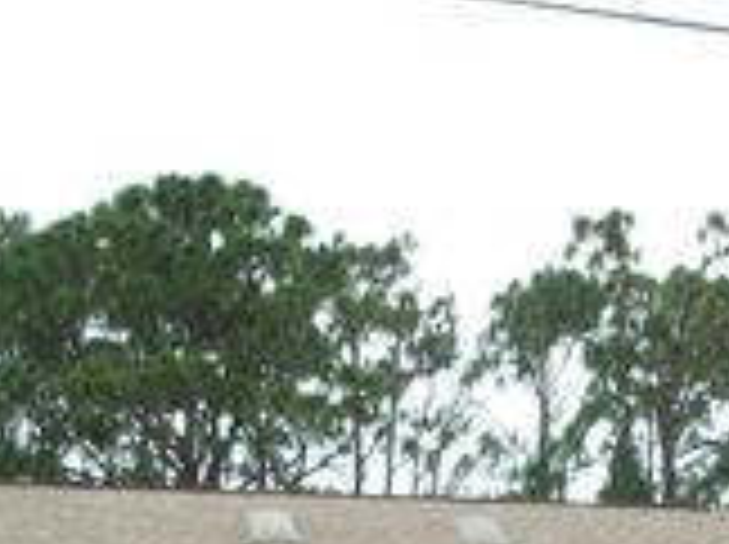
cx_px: 320
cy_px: 690
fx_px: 2082
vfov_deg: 14.3
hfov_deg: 19.9
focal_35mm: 99
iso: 80
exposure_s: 1/250
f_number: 5.5
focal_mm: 5.7
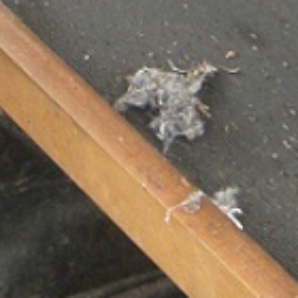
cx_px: 22
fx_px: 1743
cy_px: -180
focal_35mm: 179
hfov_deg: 9.7
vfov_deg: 9.4
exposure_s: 1/100
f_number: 2.8
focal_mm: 7.9
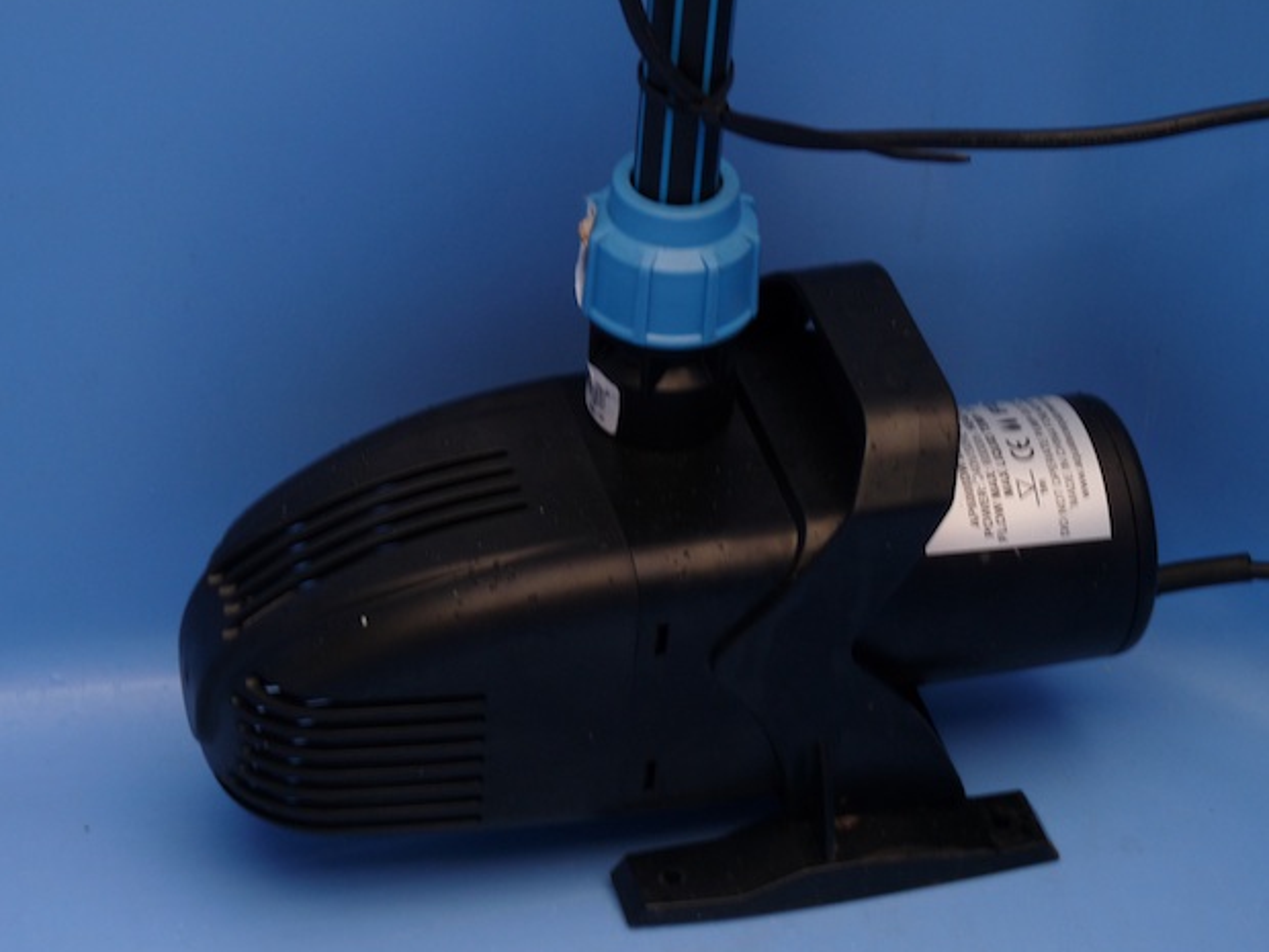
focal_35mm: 97
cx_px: 639
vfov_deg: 15.2
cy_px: 481
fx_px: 3556
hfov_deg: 20.2
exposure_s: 1/40
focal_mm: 16.7
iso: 125
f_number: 3.4
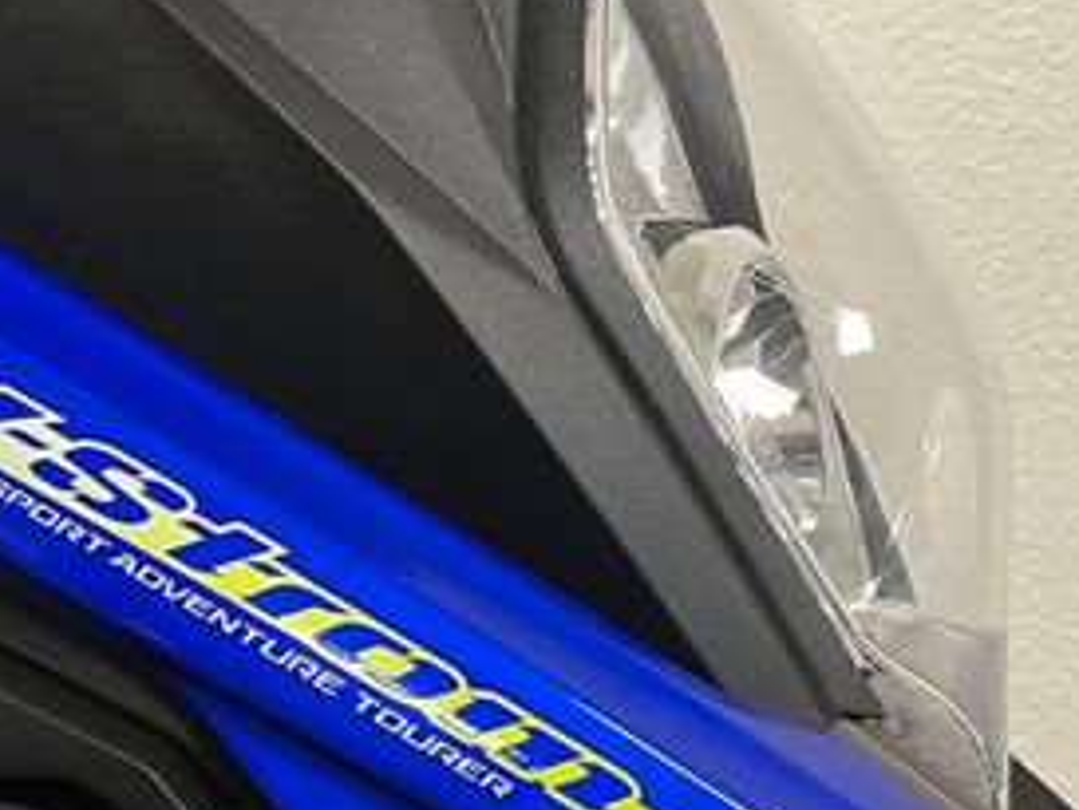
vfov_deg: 23.9
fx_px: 1902
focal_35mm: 61
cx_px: -130
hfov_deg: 28.5
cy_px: 545
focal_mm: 5.1
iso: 200
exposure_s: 1/50
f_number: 1.6
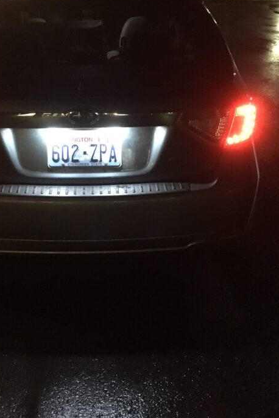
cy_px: 188
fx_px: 476
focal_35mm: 41
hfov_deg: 32.4
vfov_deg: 47.3
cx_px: 98
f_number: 2.2
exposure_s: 1/15
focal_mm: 4.15
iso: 1000
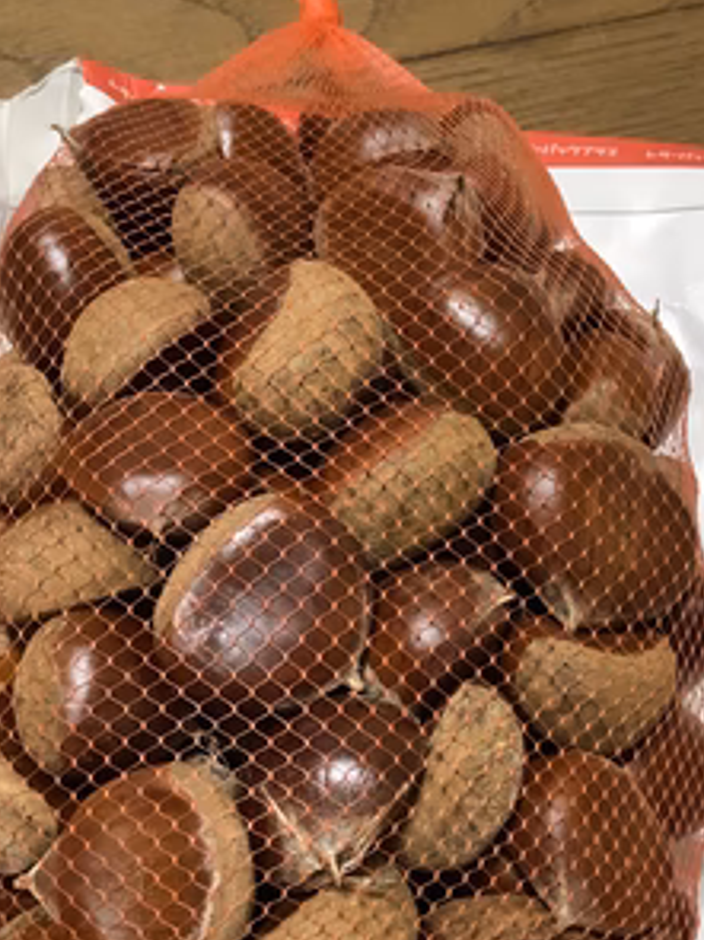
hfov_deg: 34.3
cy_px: 596
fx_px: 1140
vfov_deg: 44.4
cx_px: 395
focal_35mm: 42
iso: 320
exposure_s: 1/33
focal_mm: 3.3
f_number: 2.4
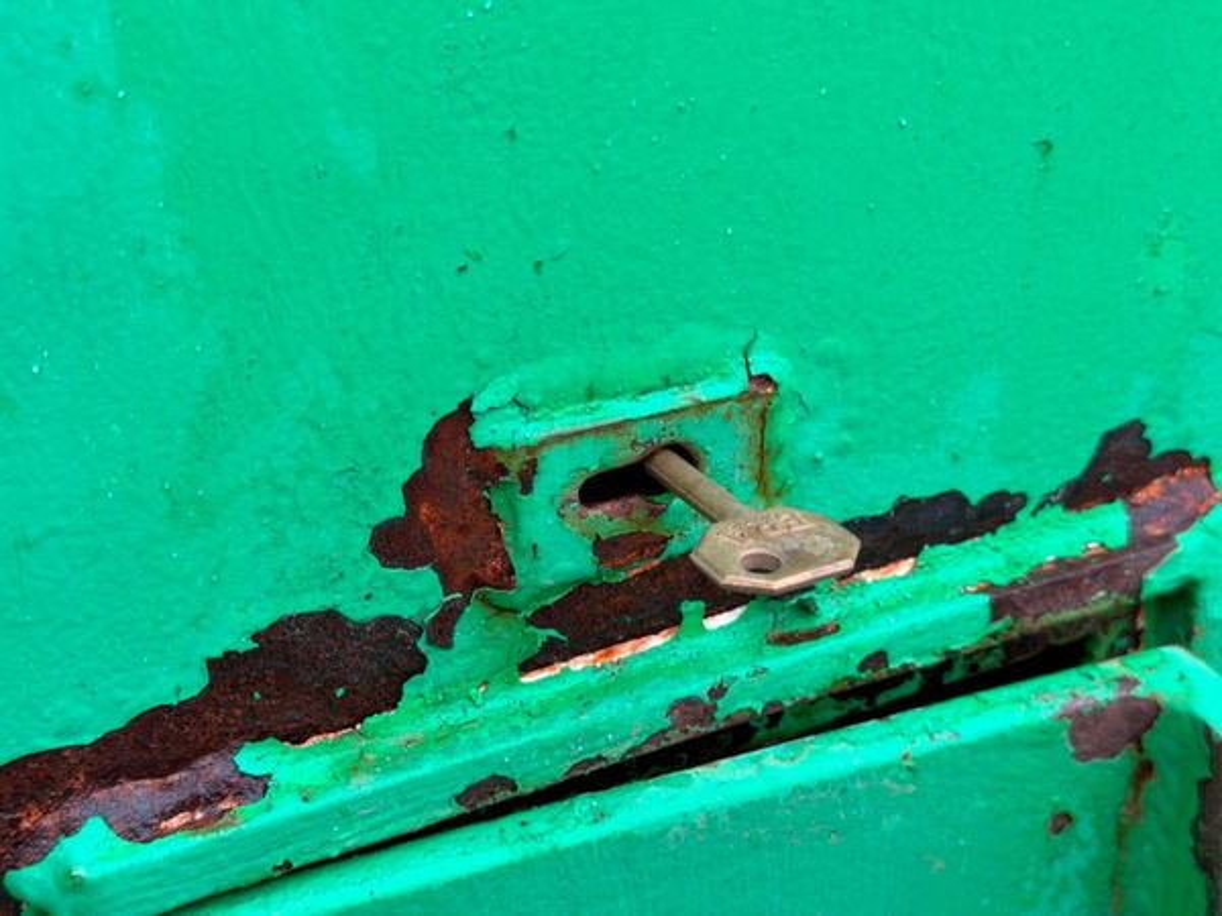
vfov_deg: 30.3
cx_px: 611
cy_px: 458
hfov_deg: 39.7
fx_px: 1694
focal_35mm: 48
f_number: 1.78
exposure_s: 1/121
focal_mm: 6.76
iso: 64
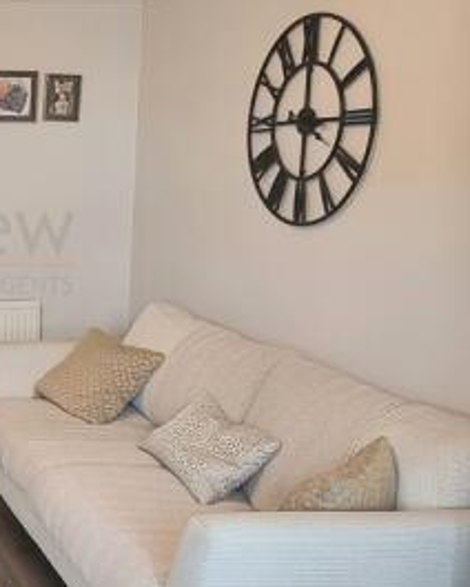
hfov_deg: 24.9
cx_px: -202
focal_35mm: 49
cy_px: 244
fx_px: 852
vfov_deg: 37.9
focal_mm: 2.2
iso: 160
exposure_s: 1/60.2
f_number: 2.2
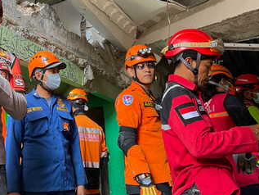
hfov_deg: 42.8
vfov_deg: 33.6
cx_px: 53
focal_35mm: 42
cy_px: 46
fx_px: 314
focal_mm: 4.2
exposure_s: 1/50
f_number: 1.6
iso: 80
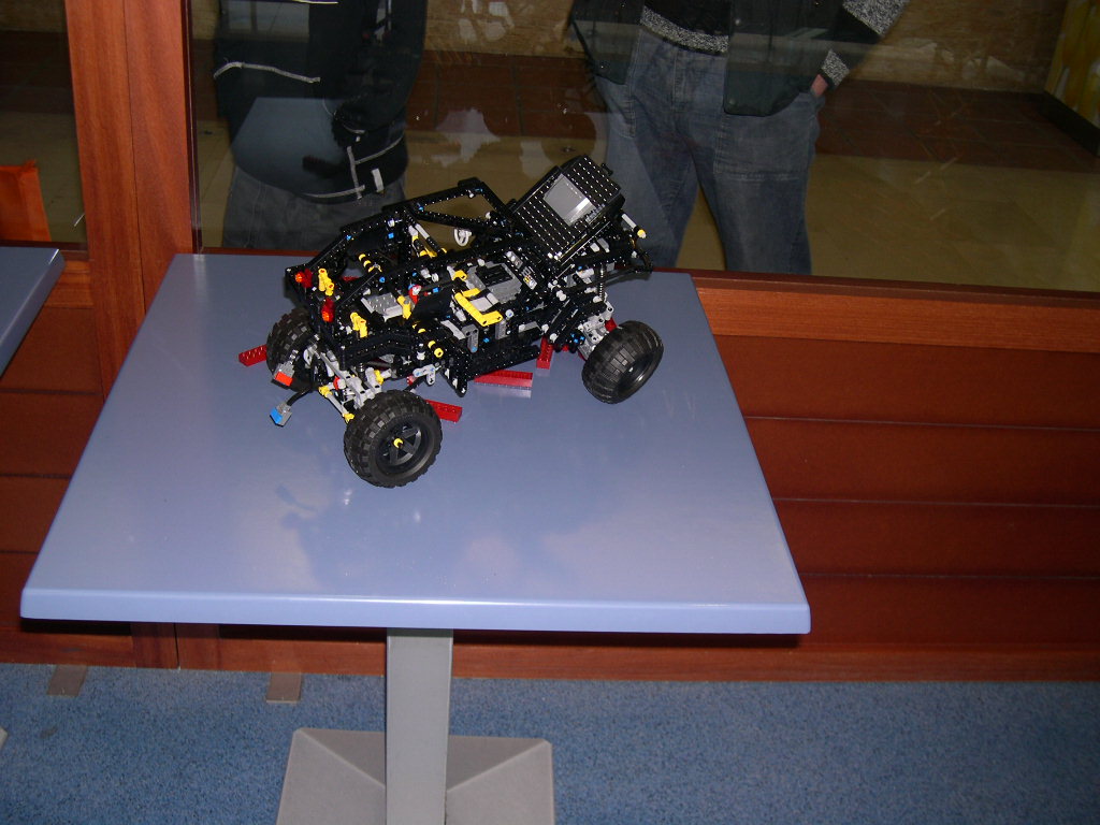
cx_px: 550
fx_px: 1208
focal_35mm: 38
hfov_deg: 49.0
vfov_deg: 37.7
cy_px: 412
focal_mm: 8
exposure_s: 1/60
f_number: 2.8
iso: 100
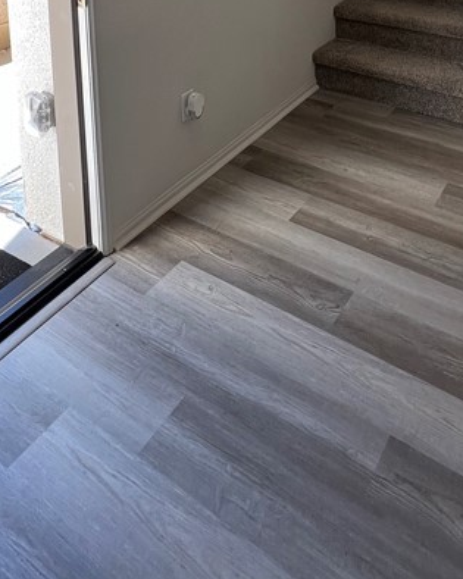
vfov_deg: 39.4
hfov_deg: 44.0
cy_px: -113
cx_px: 303
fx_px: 565
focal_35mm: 33
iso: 50
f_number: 1.8
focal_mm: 1.57
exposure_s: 1/99
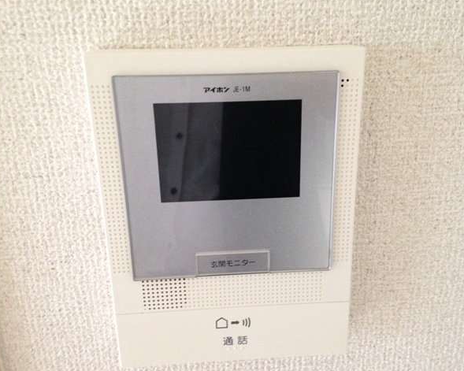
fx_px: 481
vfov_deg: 42.2
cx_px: 245
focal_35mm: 35
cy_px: 184
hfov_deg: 51.5
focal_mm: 4.12
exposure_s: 1/17
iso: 320
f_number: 2.4
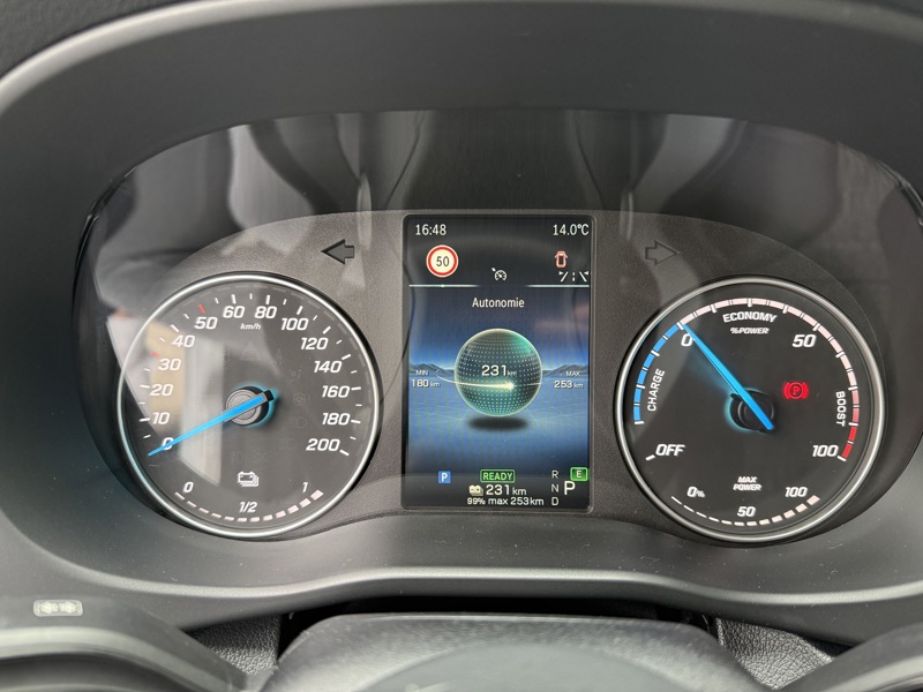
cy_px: 346
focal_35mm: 24
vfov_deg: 56.8
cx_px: 462
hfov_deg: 71.6
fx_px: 640
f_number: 1.78
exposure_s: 1/56
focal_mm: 6.76
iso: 250
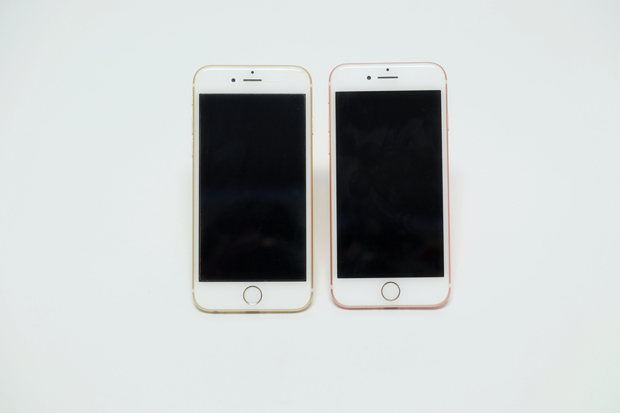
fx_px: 1050
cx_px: 310
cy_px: 206
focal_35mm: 61
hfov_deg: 32.9
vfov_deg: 22.3
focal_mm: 40.7
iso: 400
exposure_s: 1/17
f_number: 4
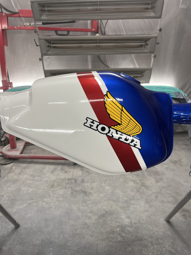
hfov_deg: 53.1
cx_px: 96
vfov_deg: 67.3
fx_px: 191
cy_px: 128
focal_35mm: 26
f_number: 1.6
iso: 64
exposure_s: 1/100
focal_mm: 5.1
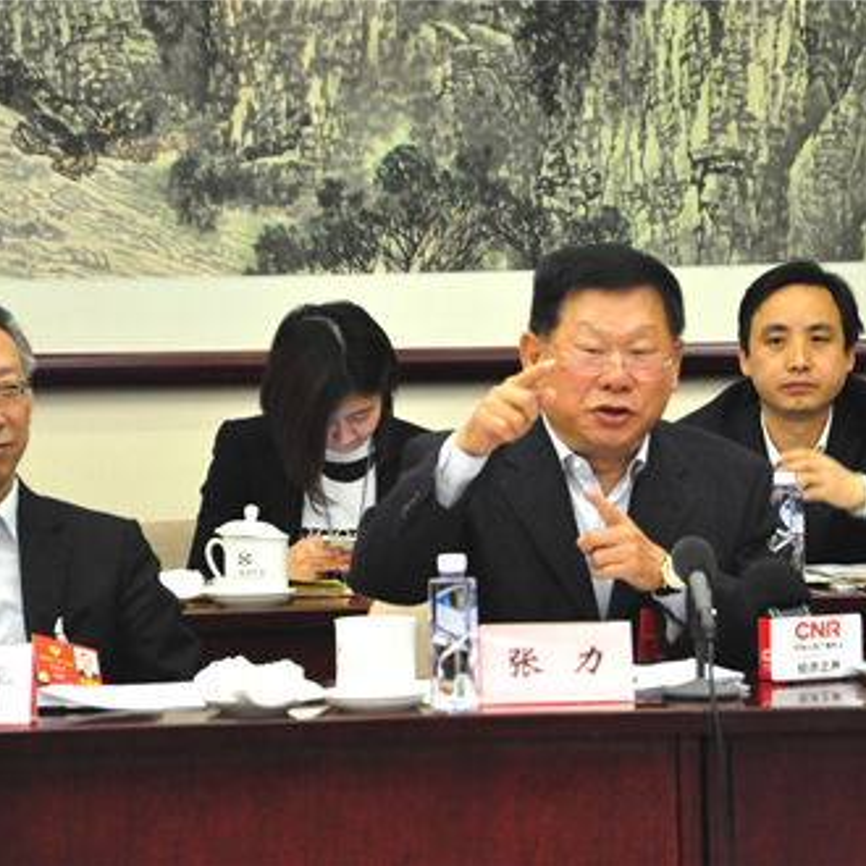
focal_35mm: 203
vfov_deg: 8.6
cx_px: 562
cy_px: 433
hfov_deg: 8.6
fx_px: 5736
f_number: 5.6
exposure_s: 1/100
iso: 3200
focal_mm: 105
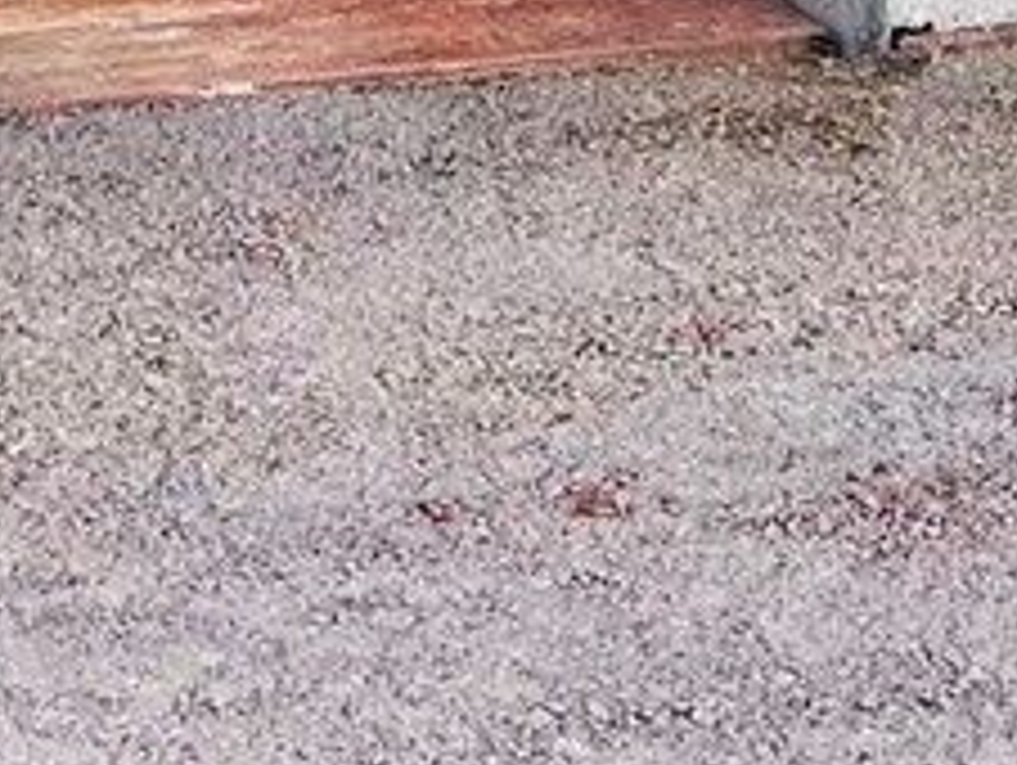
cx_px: 158
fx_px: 5412
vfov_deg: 7.2
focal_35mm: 184
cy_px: -1526
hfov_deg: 10.7
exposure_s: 1/696
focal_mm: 5.7
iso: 50
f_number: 1.5
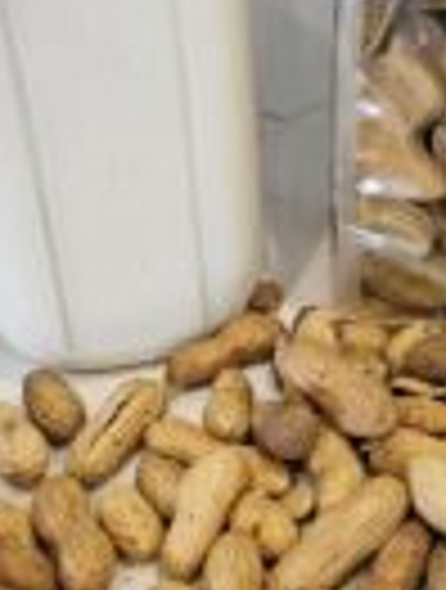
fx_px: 1197
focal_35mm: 70
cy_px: 225
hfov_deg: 21.0
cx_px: 311
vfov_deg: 27.6
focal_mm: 6.3
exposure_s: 1/120
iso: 320
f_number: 1.7
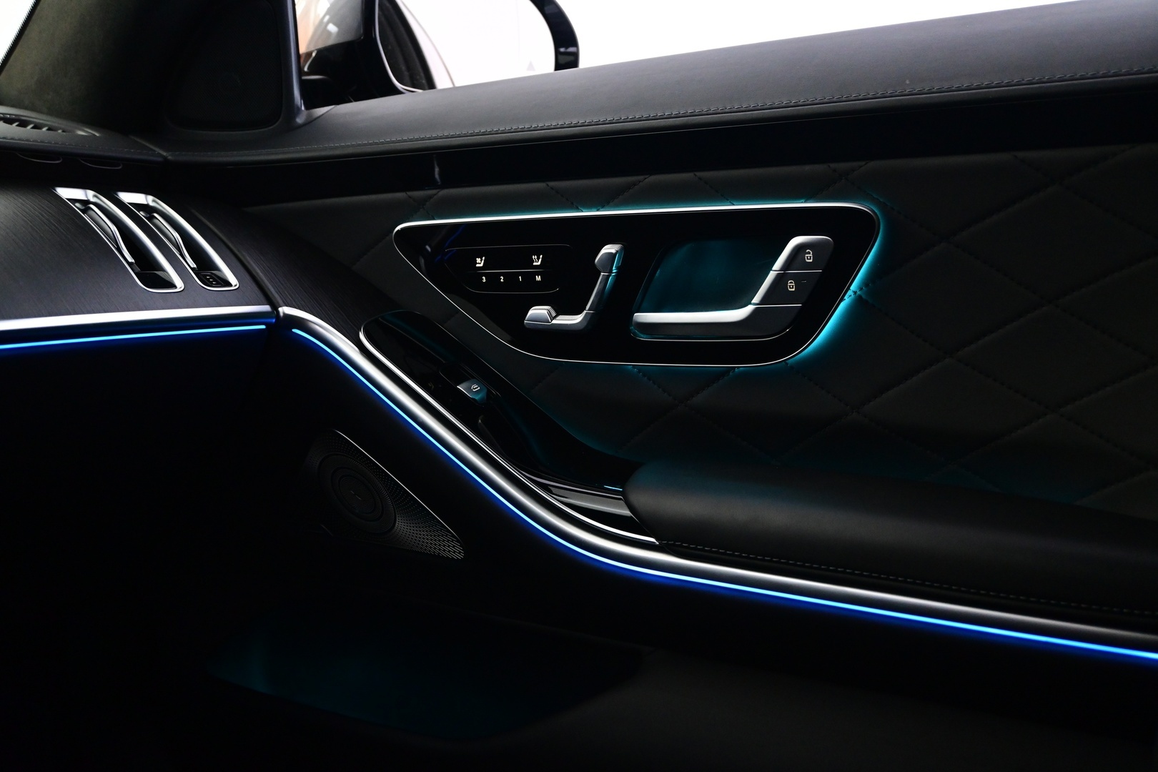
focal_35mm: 32
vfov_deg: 40.8
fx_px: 1037
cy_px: 386
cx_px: 579
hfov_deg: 58.3
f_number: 4
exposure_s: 1/30
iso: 2500
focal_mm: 21.5
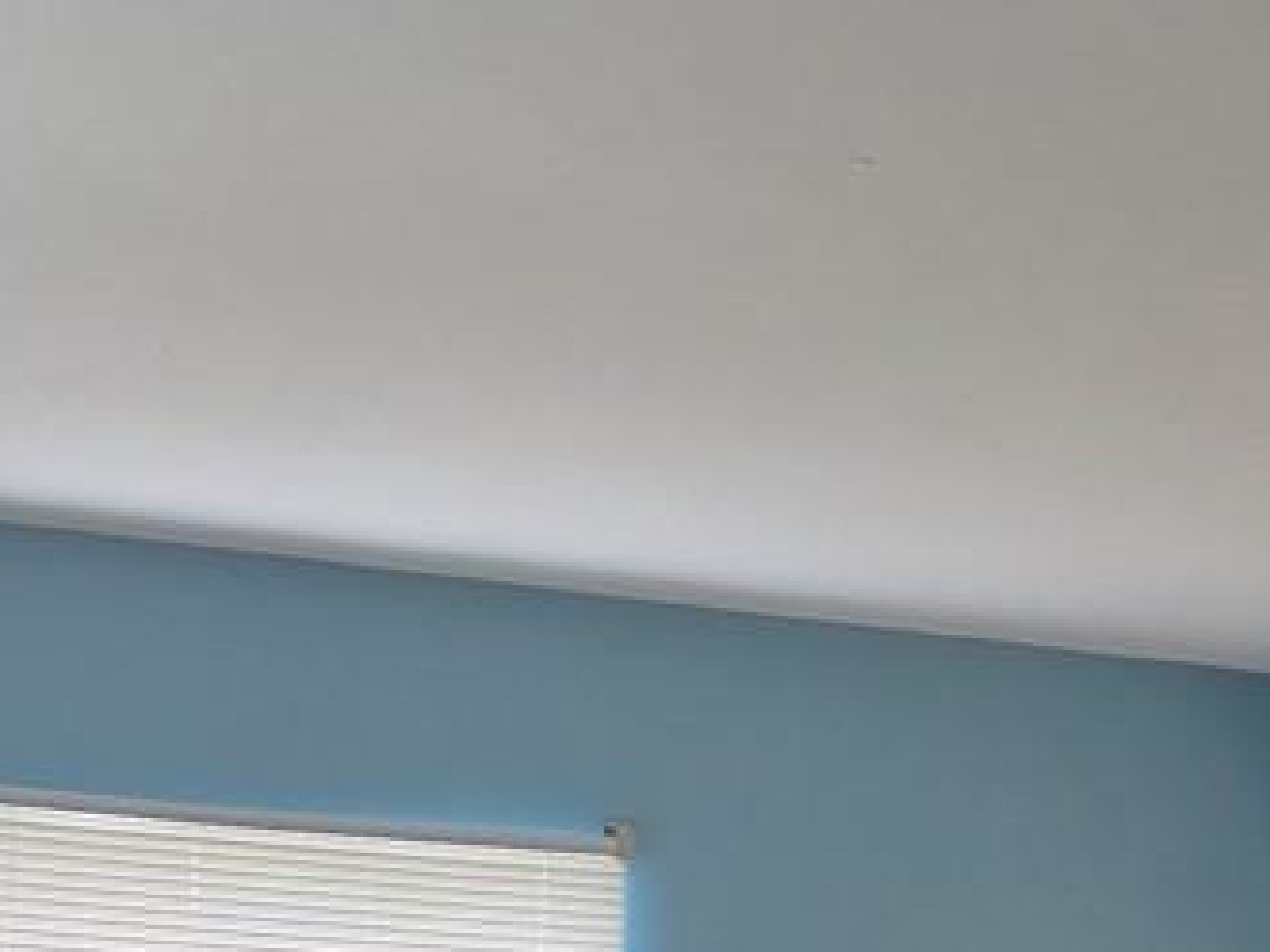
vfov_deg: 12.4
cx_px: 1431
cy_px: 1587
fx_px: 4072
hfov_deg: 17.1
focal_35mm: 111
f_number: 1.7
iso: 64
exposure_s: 1/180
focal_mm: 6.3
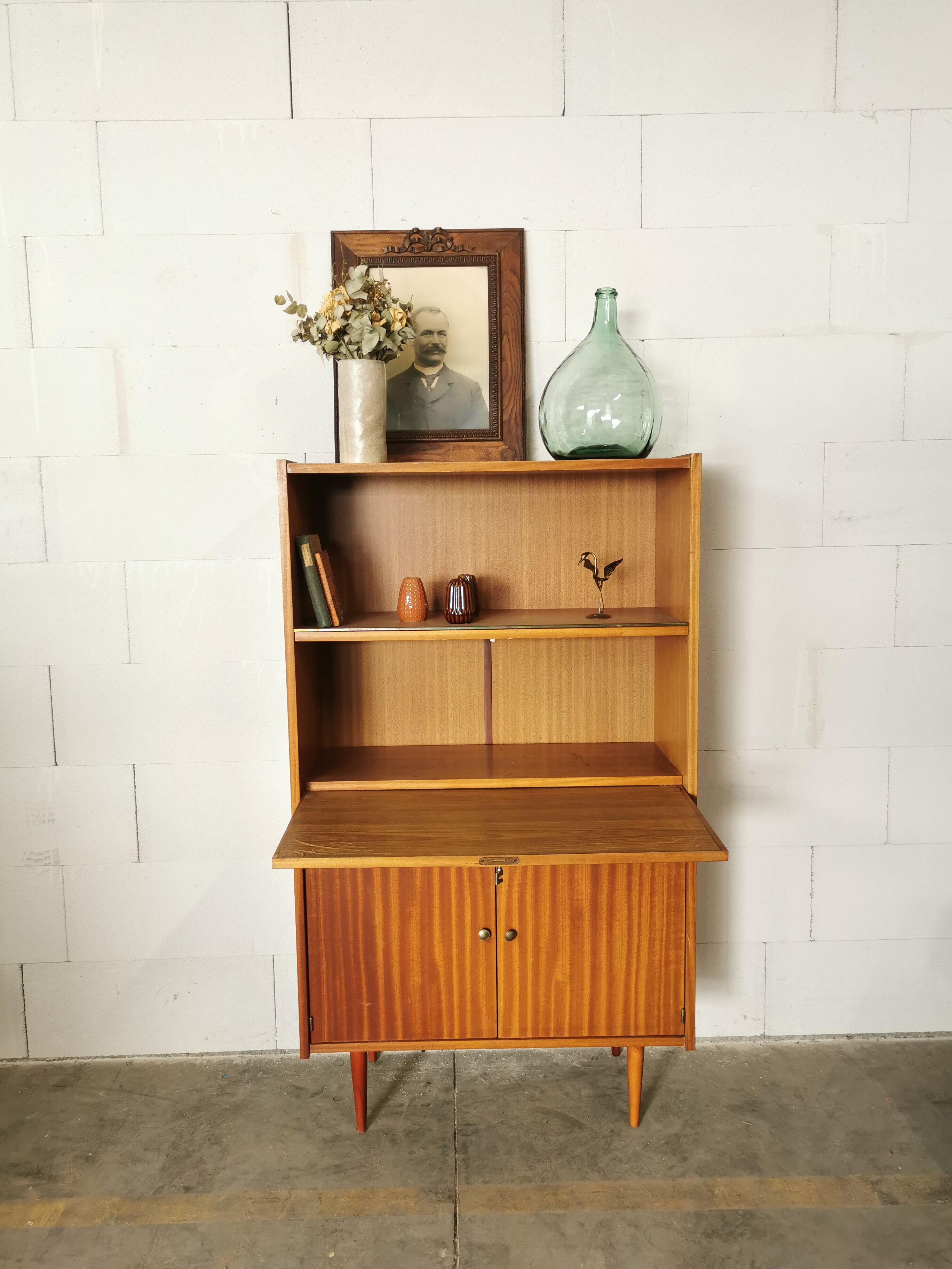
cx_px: 476
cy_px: 634
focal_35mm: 27
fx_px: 990
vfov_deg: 65.3
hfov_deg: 51.4
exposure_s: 1/50
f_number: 1.8
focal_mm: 5.58
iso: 125
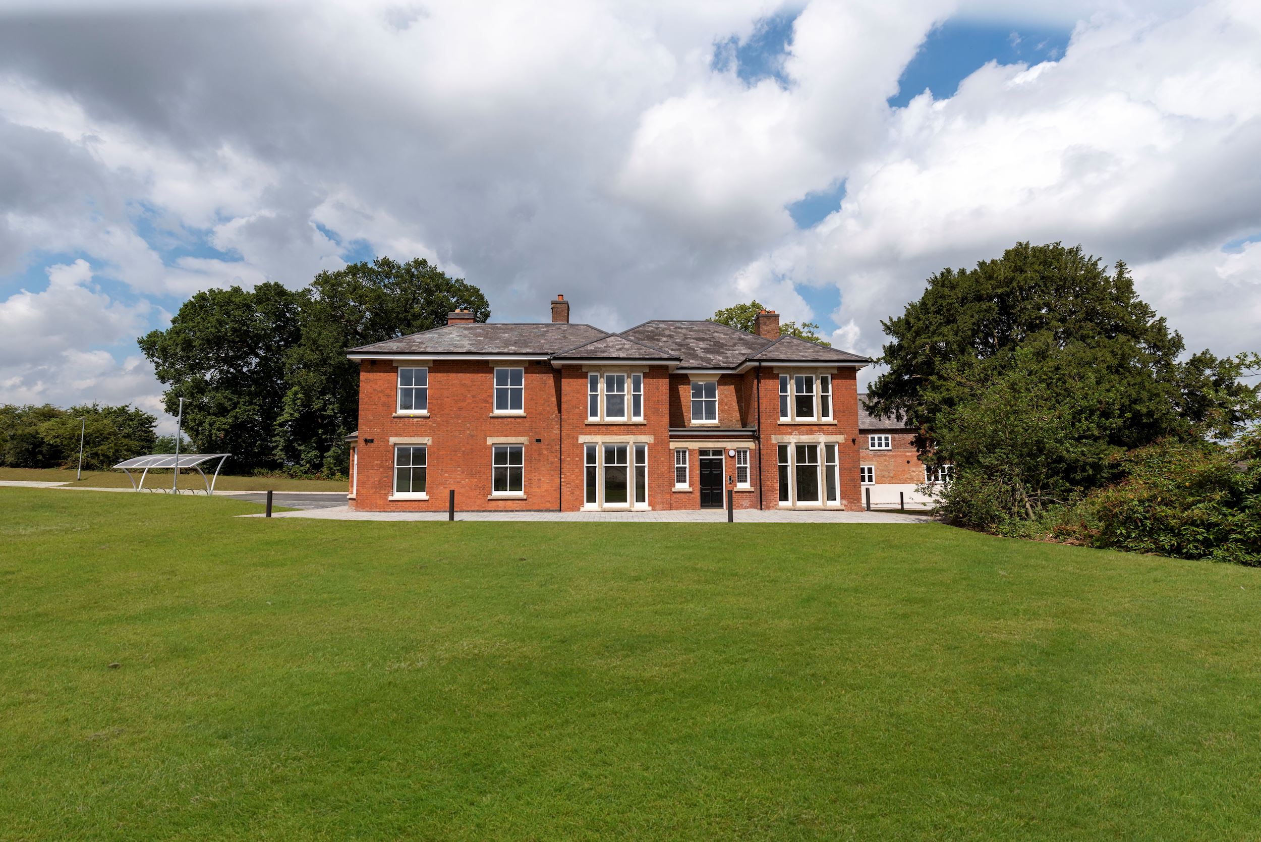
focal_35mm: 15
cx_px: 630
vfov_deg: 77.4
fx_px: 526
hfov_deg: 100.4
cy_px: 421
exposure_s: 1/250
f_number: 11
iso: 100
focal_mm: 15
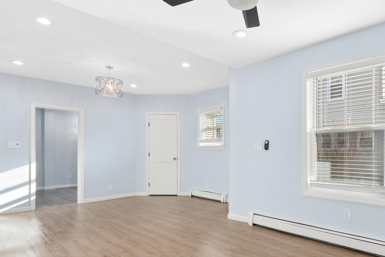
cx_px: 238
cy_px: 150
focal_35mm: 24
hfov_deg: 72.6
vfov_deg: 52.9
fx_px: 257
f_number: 11
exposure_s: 1/30
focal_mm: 15
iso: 400
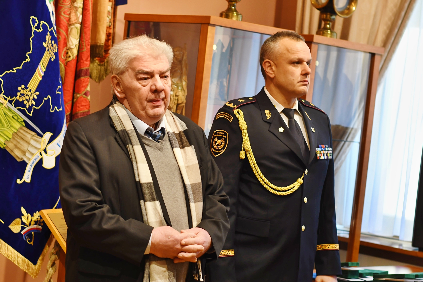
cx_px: 212
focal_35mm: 75
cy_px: 141
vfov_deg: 18.2
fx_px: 881
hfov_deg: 27.0
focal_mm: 50
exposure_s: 1/100
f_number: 2.8
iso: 500
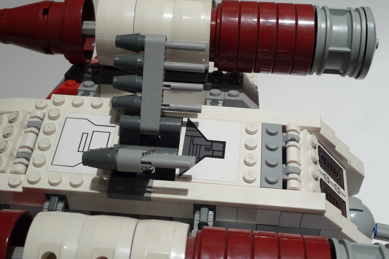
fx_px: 594
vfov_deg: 24.6
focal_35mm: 55
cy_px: 142
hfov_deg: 36.2
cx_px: 193
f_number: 4.5
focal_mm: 11.1
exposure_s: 1/2.5
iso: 80
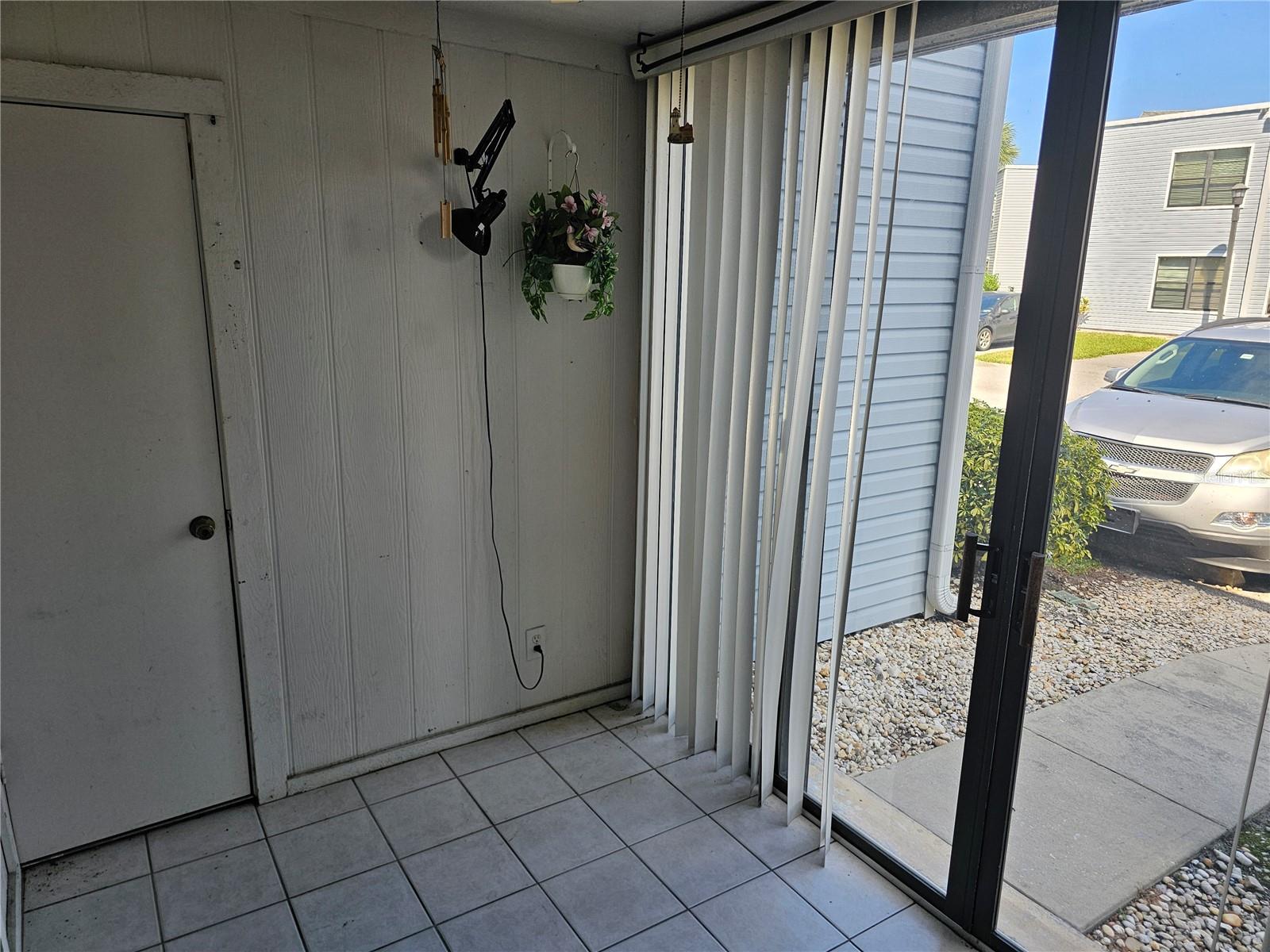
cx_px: 635
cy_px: 476
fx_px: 844
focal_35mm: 23
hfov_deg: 73.9
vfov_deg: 58.9
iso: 32
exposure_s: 1/359
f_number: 1.7
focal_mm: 6.3
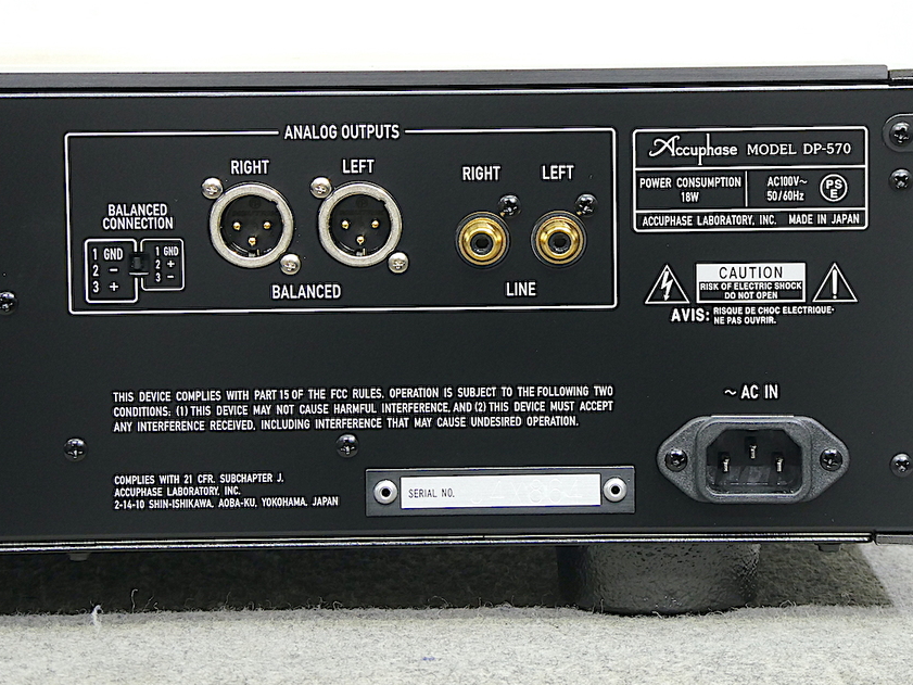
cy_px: 300
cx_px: 483
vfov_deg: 12.2
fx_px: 3192
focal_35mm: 121
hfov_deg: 16.3
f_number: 5.1
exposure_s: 1/4
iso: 200
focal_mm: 19
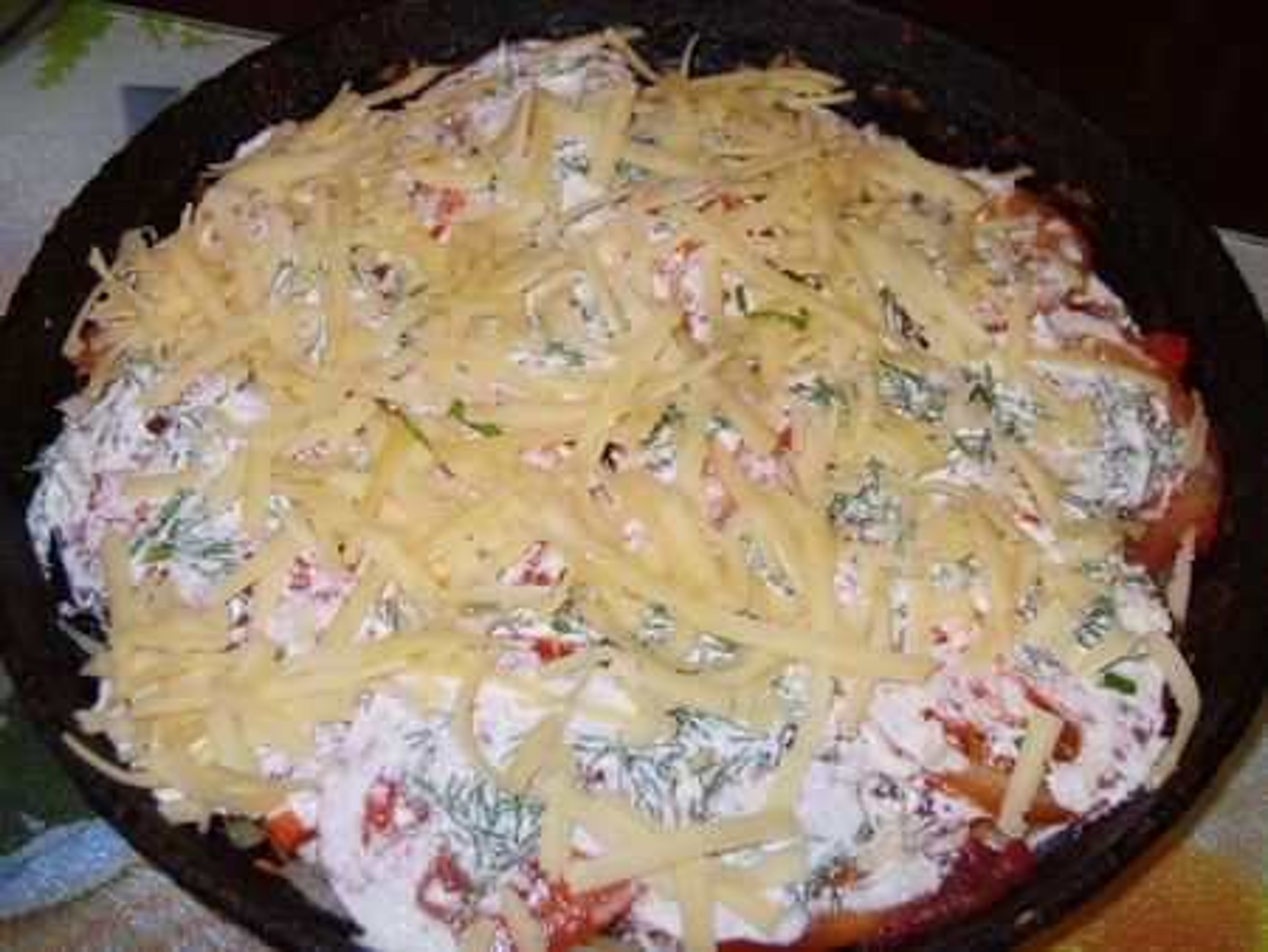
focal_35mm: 53
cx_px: 634
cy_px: 476
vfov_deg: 27.5
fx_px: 1942
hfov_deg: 36.2
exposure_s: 1/45
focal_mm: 11
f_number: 3.5
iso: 100
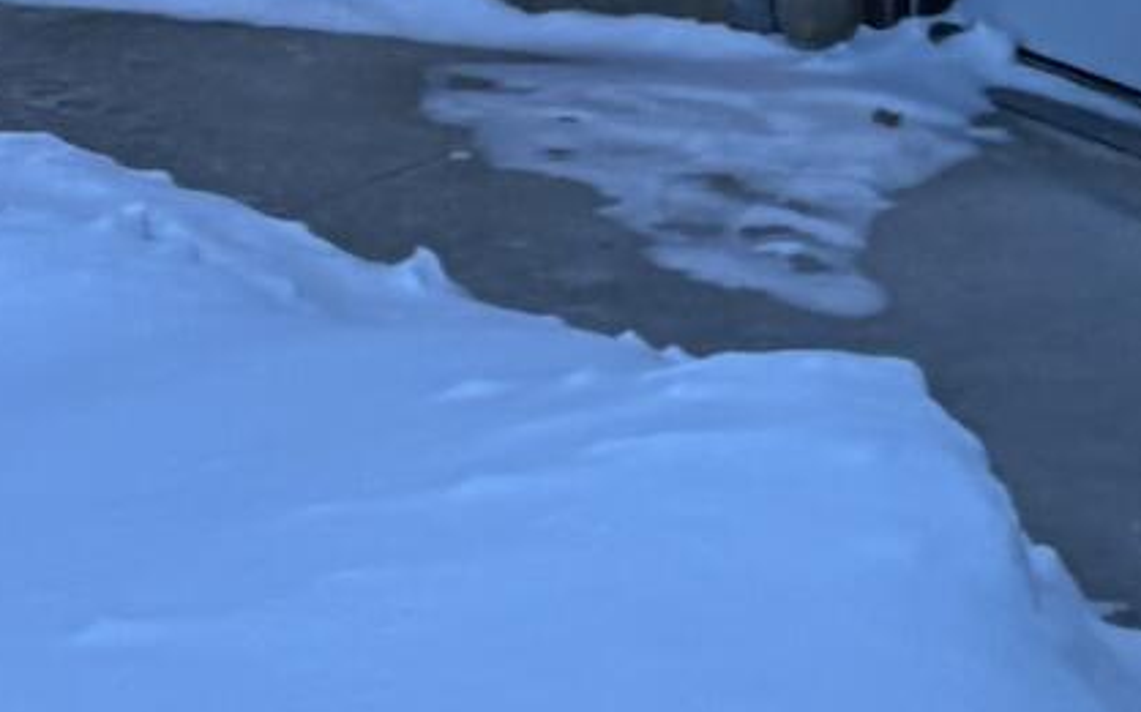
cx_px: -205
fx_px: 6155
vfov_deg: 6.5
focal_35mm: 198
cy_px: -627
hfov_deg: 10.4
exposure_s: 1/60
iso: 200
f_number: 1.6
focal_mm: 5.96
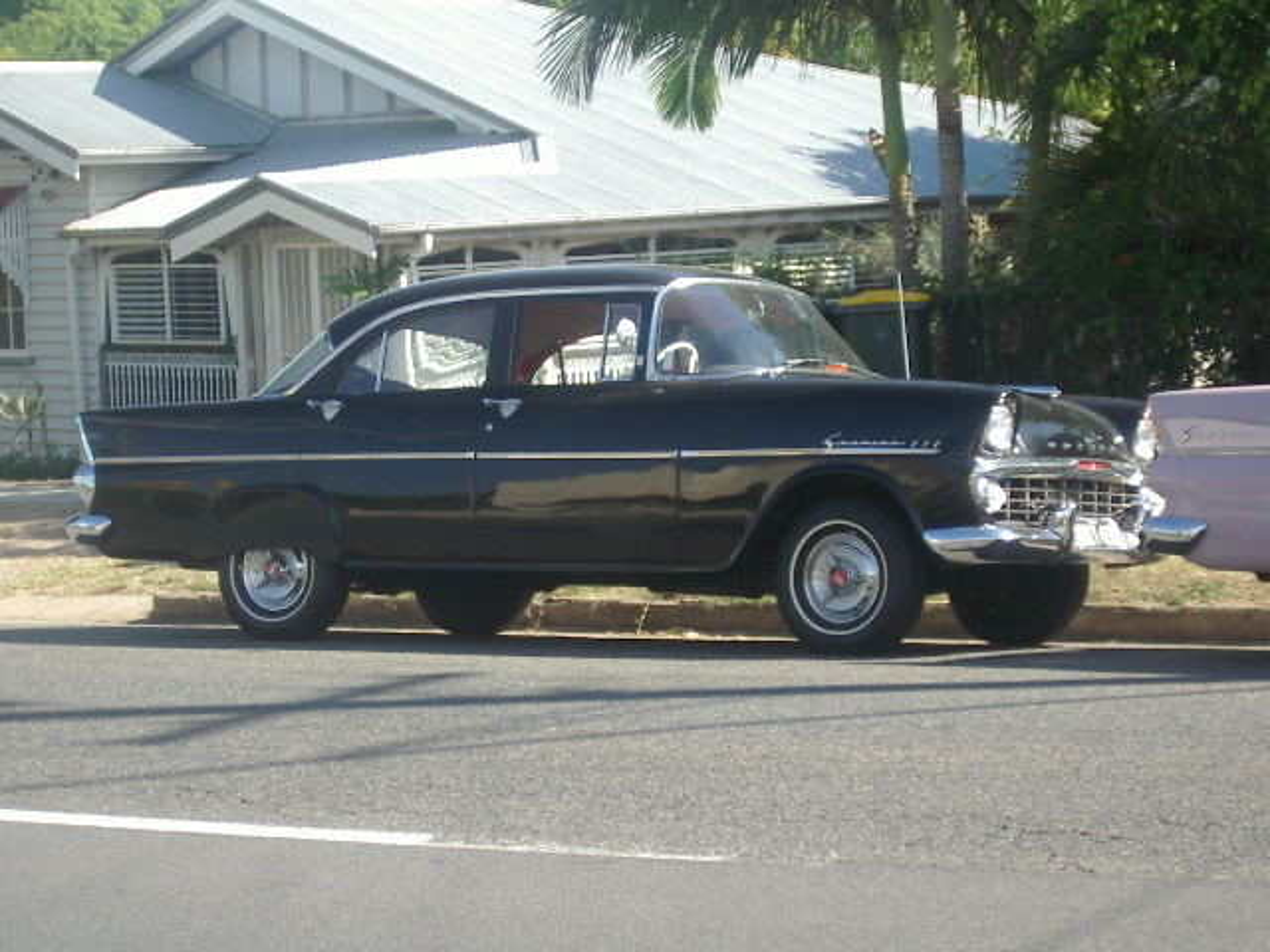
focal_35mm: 100
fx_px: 3669
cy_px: 476
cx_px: 635
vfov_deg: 14.8
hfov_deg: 19.6
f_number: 4.6
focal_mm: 15.2
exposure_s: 1/160
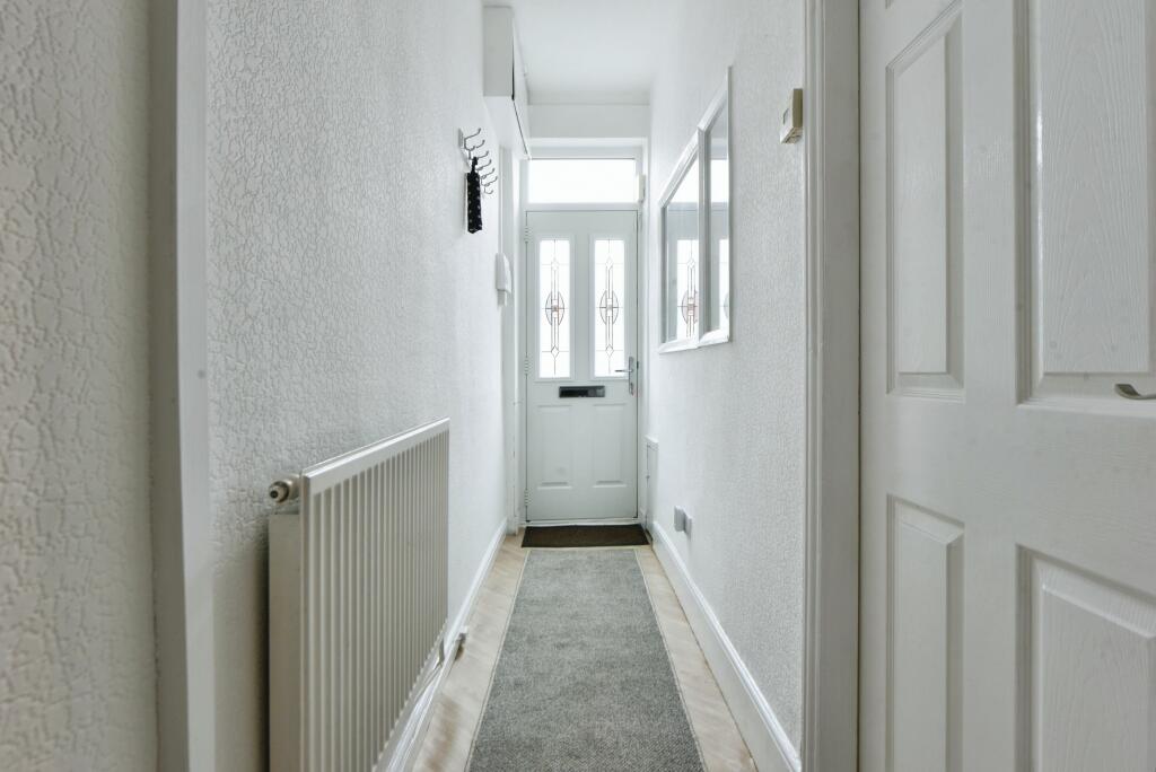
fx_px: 610
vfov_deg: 64.6
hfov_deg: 86.9
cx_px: 578
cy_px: 386
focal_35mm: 19
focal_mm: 19
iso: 800
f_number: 11
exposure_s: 1/13
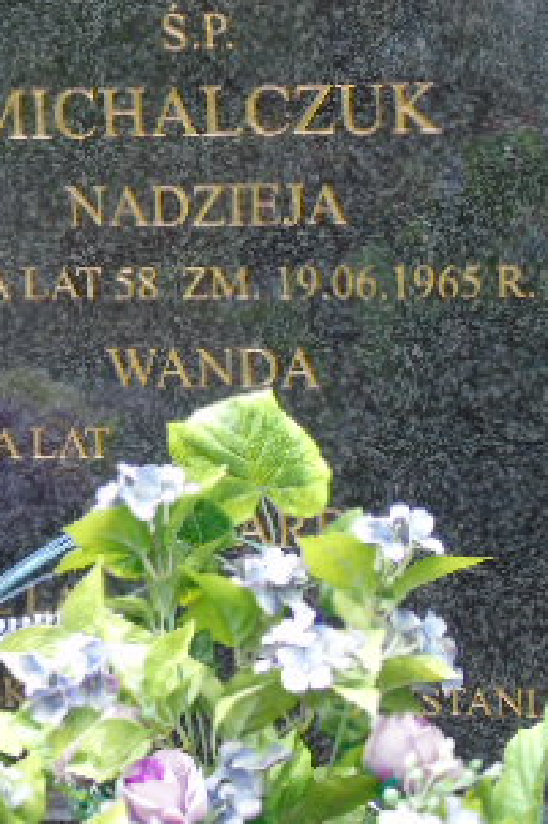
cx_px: -5
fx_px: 4137
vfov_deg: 11.4
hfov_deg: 7.5
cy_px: 456
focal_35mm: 181
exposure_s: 1/50
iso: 80
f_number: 4.1
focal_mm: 15
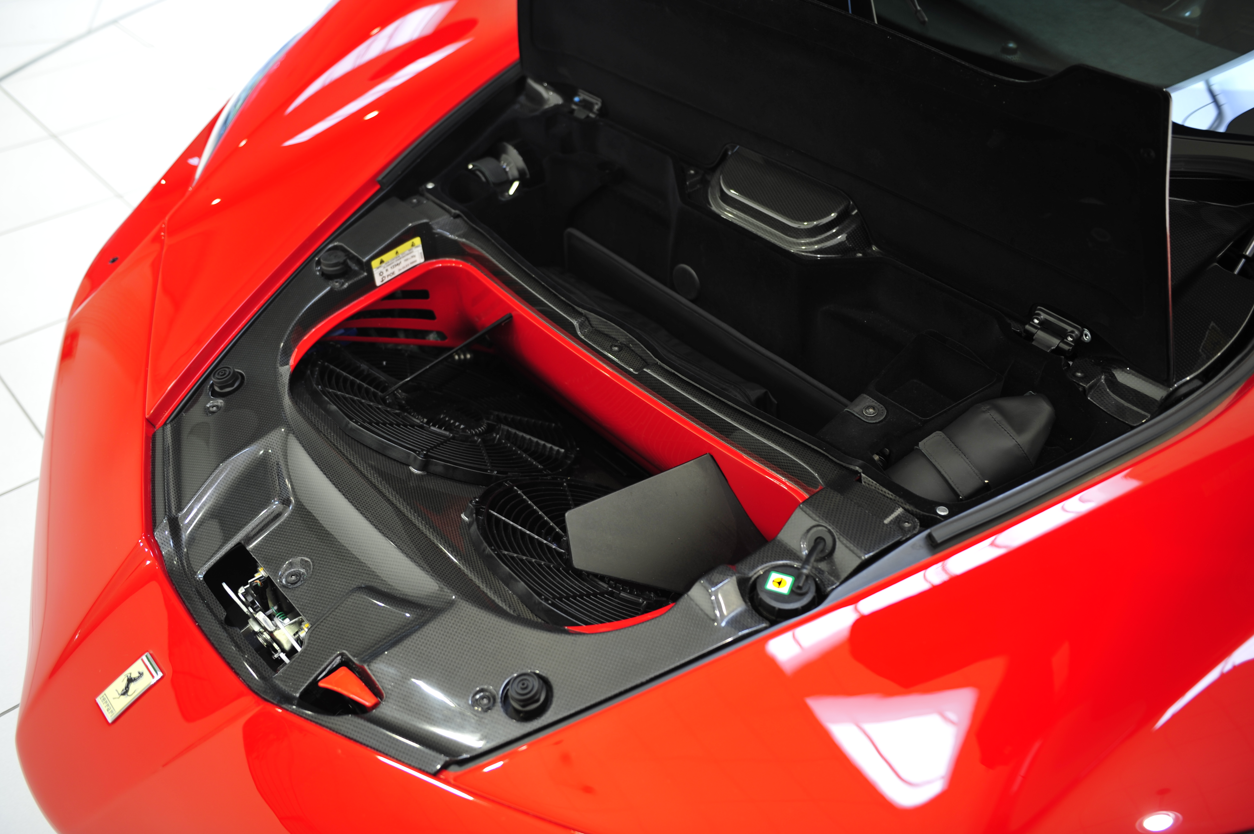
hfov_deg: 58.7
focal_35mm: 32
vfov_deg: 41.1
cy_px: 417
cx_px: 627
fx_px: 1114
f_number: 2.8
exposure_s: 1/4
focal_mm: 32
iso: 200
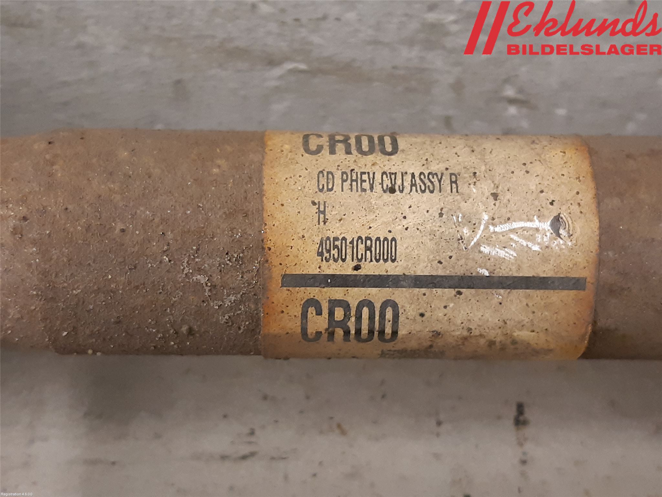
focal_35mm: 26
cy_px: 248
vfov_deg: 53.1
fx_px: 497
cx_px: 331
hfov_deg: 67.3
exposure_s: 1/50
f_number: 1.7
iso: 200
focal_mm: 3.93
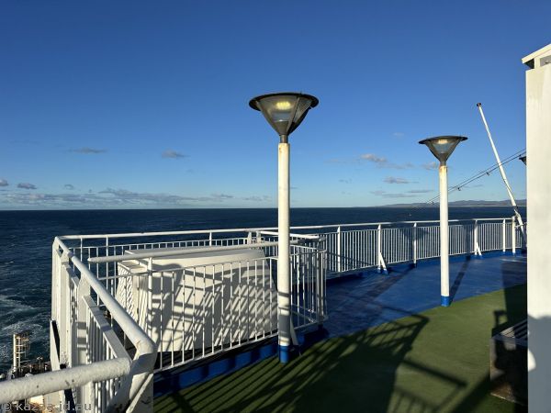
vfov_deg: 56.8
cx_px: 276
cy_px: 206
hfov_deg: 71.6
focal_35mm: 24
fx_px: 382
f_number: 1.78
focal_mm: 6.86
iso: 80
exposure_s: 1/8197
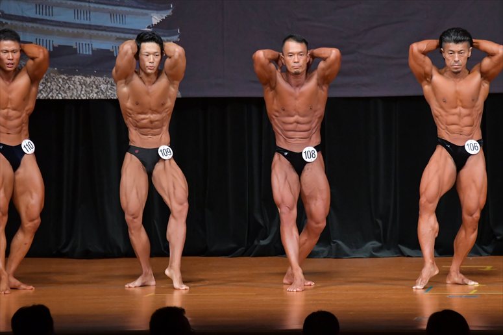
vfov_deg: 5.1
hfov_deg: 7.6
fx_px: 3771
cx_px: 252
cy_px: 168
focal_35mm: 270
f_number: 5.6
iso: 5000
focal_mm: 180
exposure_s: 1/400
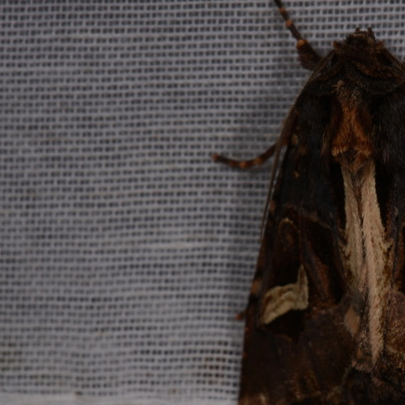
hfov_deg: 8.3
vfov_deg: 8.3
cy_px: 225
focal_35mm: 211
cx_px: 378
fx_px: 2791
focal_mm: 85
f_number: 22
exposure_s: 1/60
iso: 100
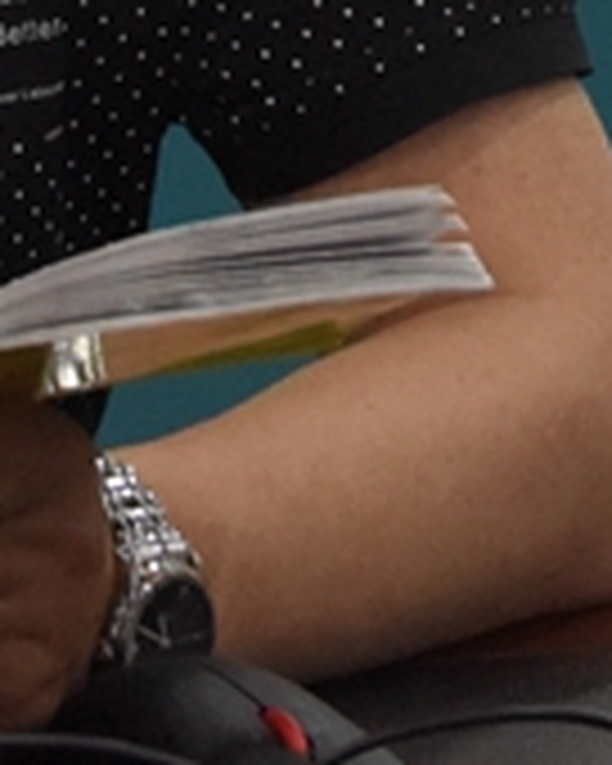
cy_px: -439
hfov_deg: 7.0
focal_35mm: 215
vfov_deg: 8.7
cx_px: -423
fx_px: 4868
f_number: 5.6
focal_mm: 38
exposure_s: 1/125
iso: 3200
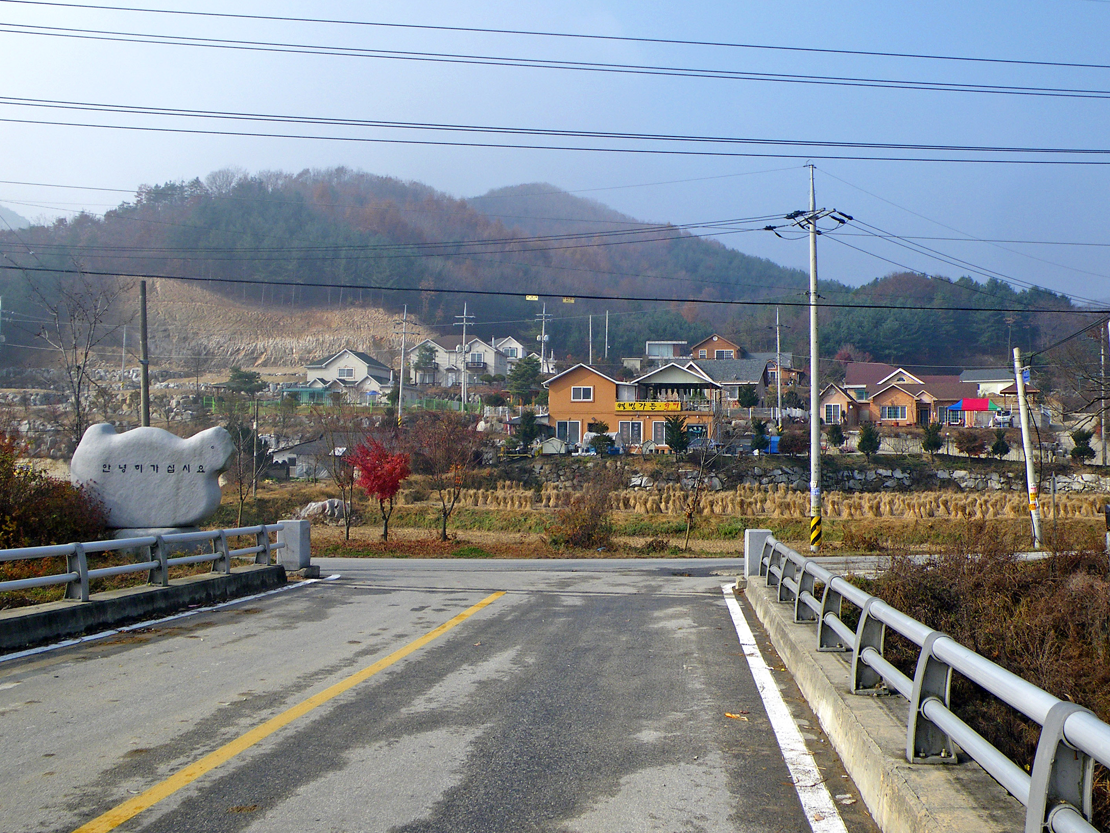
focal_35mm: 36
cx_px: 614
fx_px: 1154
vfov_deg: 39.6
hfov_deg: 51.3
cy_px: 362
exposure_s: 1/320
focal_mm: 5
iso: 50
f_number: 4.2
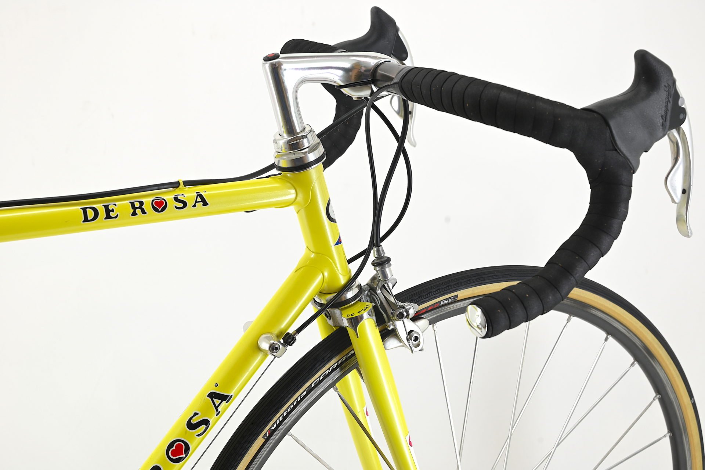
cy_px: 235
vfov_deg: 23.8
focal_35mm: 57
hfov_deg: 35.1
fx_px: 1116
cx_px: 352
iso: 280
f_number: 9
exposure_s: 1/30
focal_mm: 57
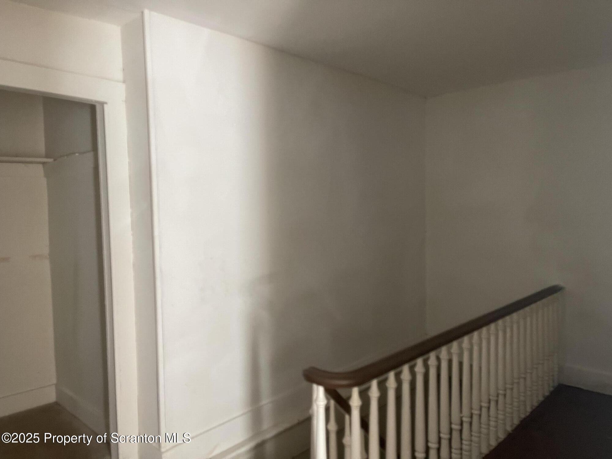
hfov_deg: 69.4
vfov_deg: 54.9
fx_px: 442
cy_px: 230
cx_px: 306
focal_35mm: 25
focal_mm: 5.1
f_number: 1.6
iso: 500
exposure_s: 1/57
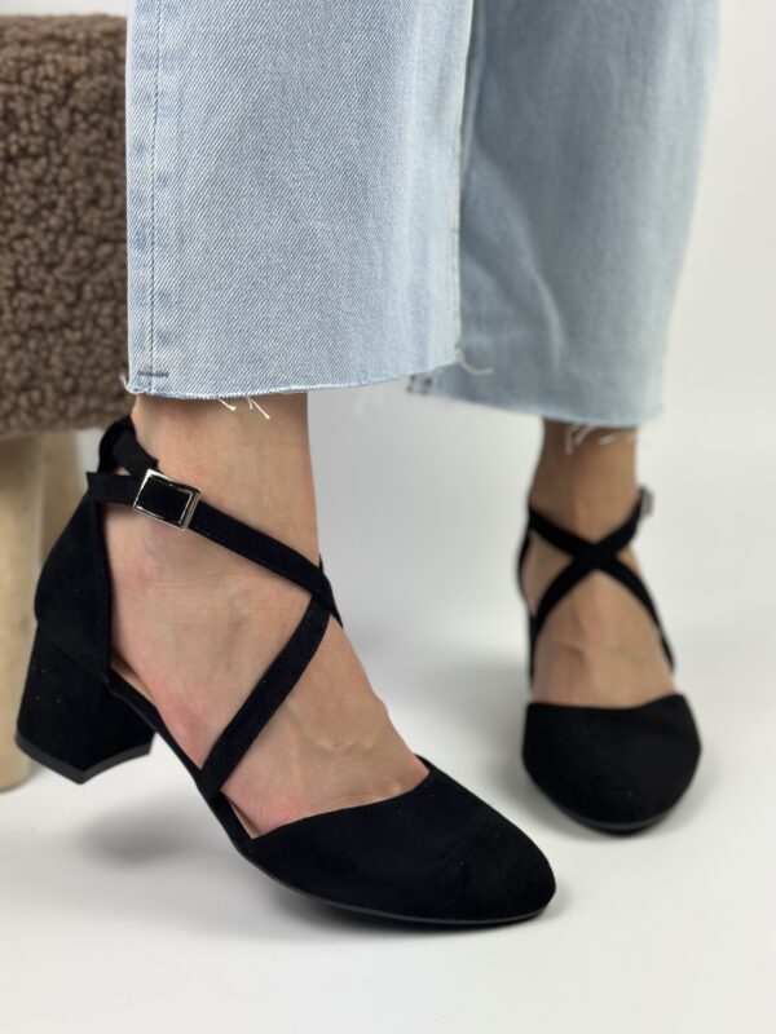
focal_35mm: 48
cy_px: 517
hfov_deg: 30.3
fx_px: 1435
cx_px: 388
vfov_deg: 39.7
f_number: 1.78
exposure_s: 1/1212
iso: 80
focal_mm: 6.86
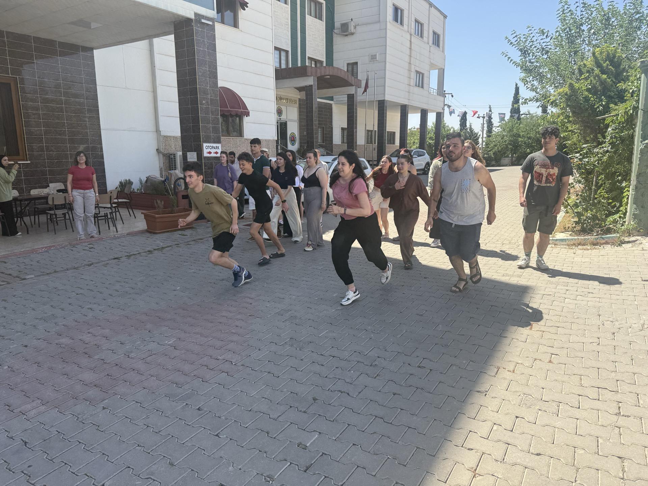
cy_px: 243
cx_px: 324
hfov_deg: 71.6
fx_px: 449
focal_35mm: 24
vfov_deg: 56.8
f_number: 1.78
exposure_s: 1/2000
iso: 80
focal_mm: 6.76
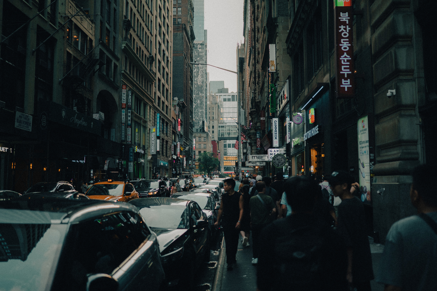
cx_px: 218
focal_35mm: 35
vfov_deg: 37.9
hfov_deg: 54.4
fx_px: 425
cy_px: 146
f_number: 1.8
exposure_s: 1/60
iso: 320
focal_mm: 35
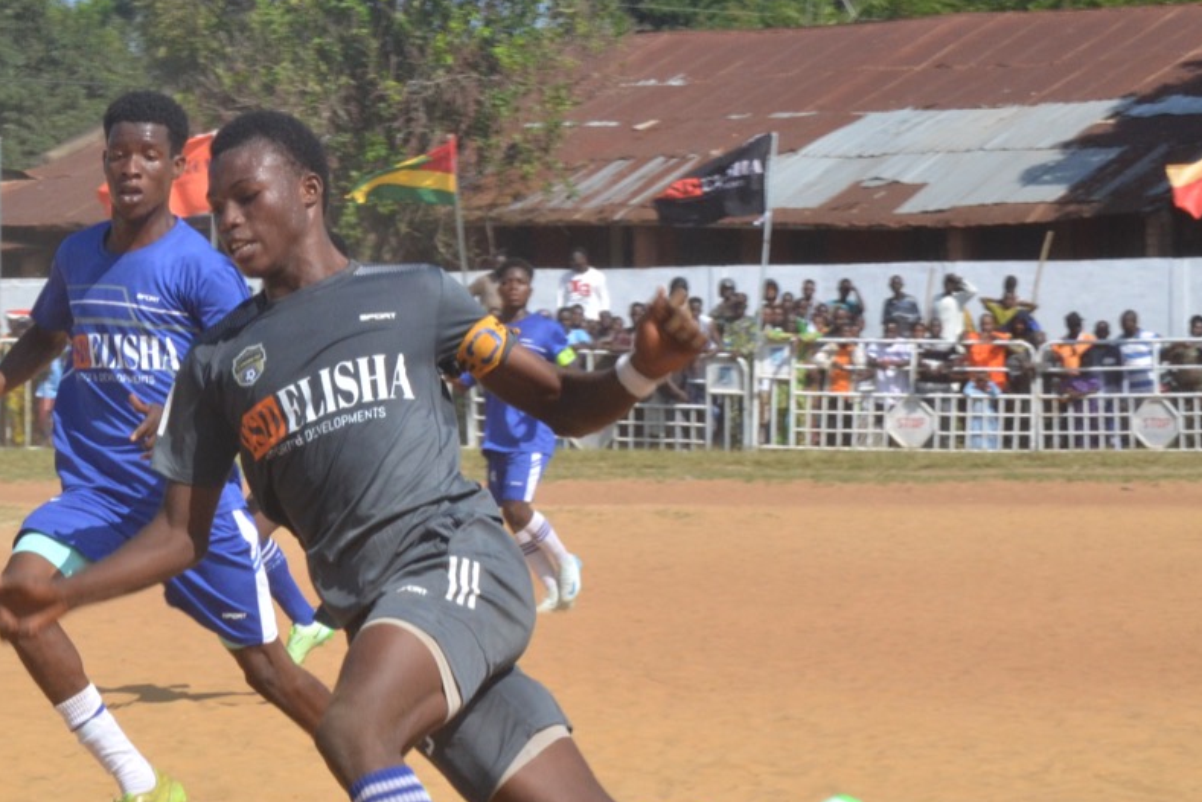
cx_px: 85
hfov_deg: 9.4
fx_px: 7312
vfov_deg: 6.3
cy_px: 508
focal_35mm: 219
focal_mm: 72
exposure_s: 1/400
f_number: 20
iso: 800
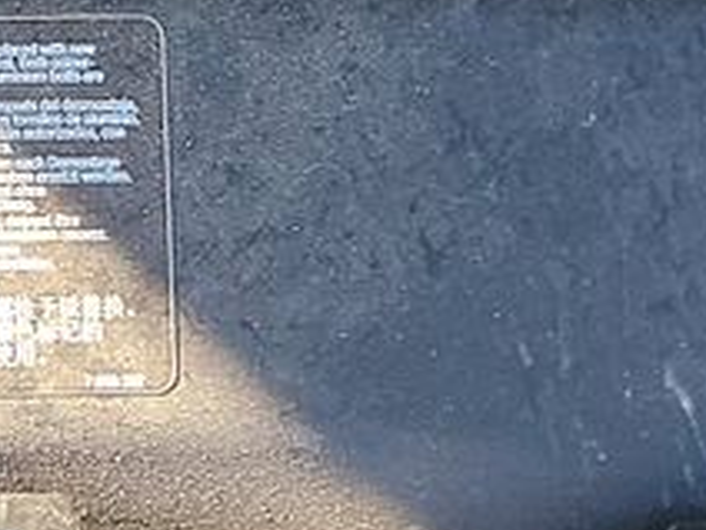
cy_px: -723
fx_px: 3692
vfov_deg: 7.7
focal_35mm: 181
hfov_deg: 10.7
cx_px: -150
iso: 92
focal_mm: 6.7
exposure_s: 1/59
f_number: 1.8
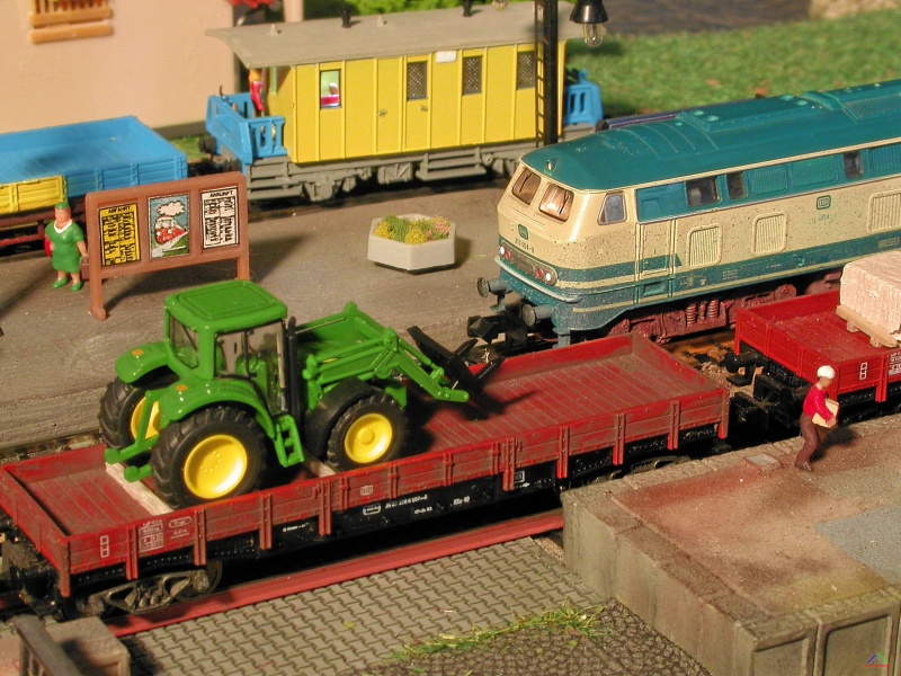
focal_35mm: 101
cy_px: 338
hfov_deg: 19.4
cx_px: 450
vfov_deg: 14.6
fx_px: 2629
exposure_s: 1/4.2
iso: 117
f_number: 10.1
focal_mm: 20.9
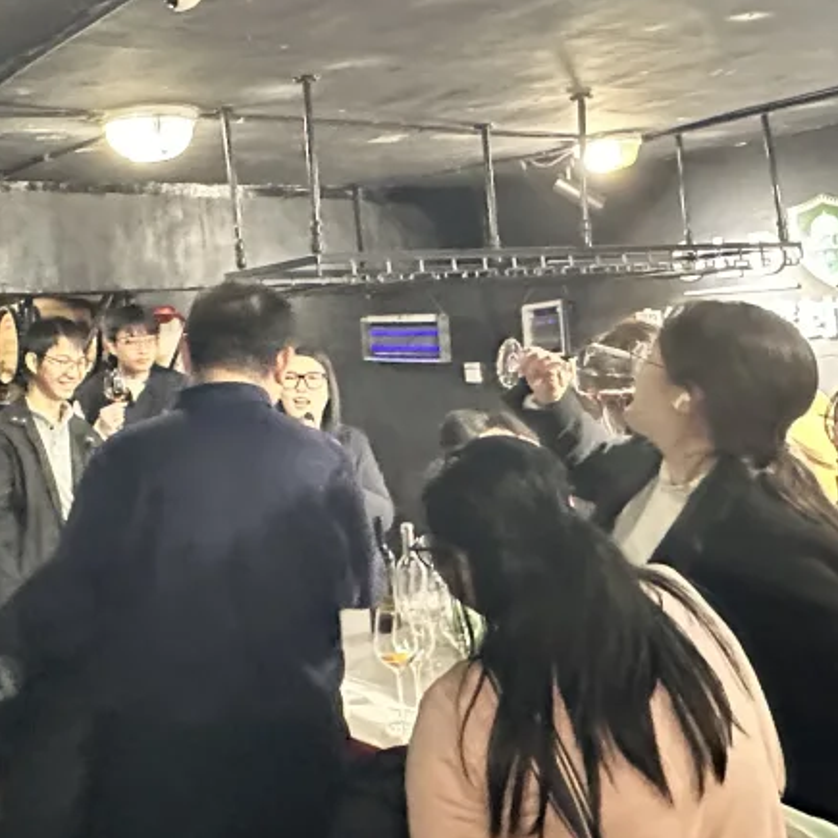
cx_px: 191
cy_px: 208
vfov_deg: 39.8
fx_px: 1123
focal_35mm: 41
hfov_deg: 39.6
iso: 1000
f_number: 2.2
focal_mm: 2.22
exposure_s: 1/34
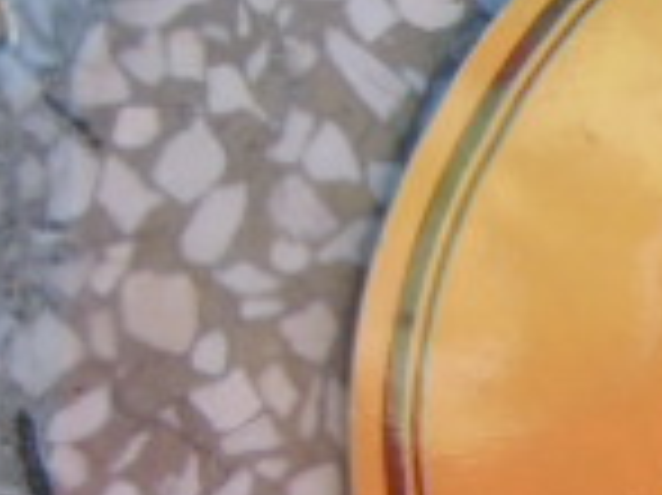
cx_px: 1306
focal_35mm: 218
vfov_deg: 6.8
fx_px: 4166
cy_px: 414
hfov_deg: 8.6
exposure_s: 1/320
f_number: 3.5
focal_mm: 9
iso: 80
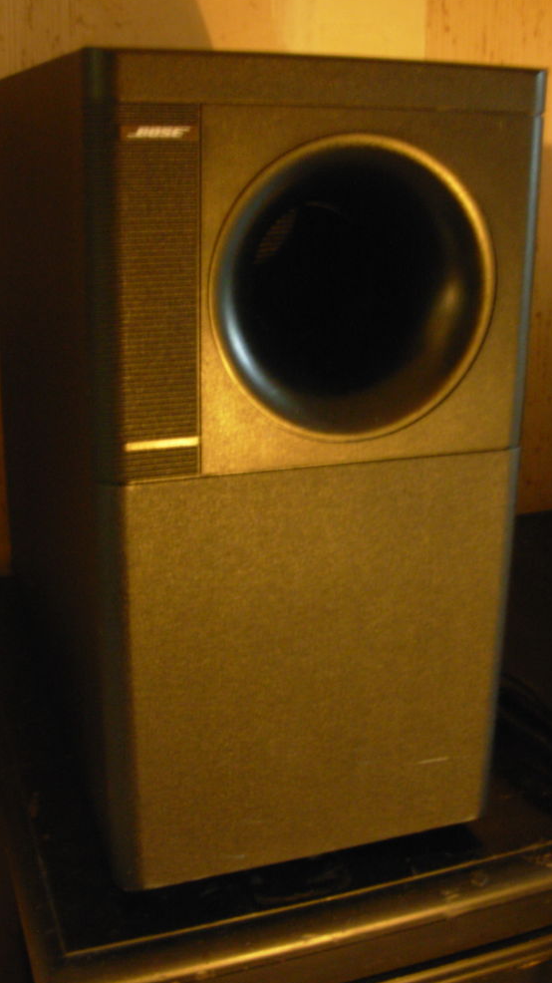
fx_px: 1094
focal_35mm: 42
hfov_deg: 28.3
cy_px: 492
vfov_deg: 48.4
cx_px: 309
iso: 159
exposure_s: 1/1.5
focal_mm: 6.3
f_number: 2.9
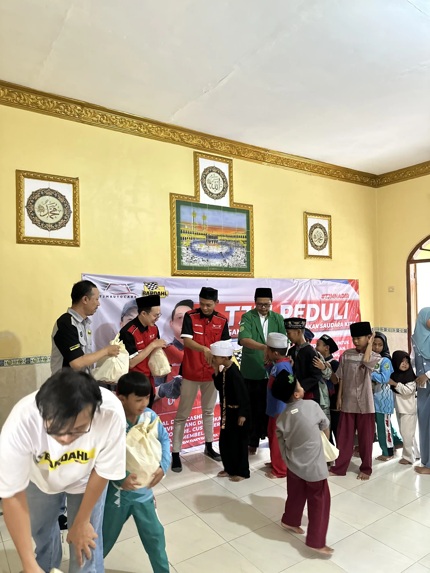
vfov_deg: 71.6
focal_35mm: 24
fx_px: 398
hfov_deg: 56.8
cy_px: 286
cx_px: 215
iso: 400
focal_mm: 6.86
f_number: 1.78
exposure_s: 1/60
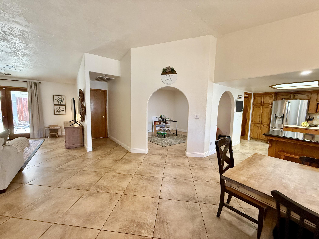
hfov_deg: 102.1
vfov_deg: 85.7
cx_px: 160
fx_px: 129
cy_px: 120
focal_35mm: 14
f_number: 2.2
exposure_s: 1/60
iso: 320
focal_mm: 2.22
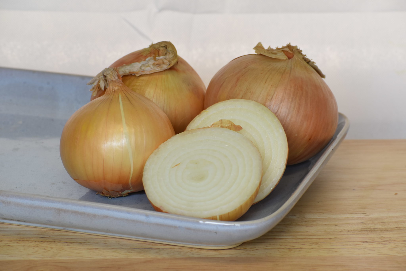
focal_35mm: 195
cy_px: 136
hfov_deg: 10.5
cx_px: 203
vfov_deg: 7.0
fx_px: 2199
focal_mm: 130
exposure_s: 1/200
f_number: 8
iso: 400
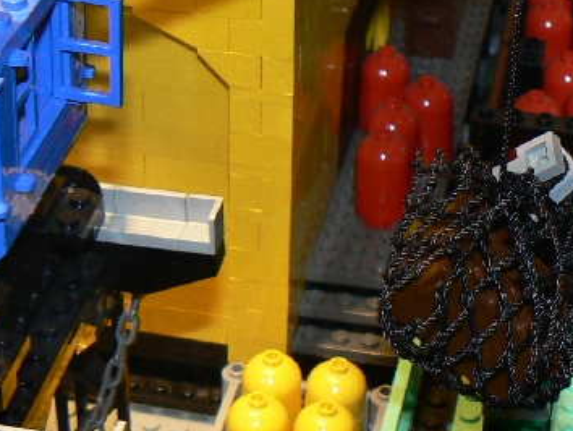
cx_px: 172
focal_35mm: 104
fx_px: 1723
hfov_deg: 18.8
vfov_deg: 14.0
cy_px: -21
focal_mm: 6
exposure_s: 1/30
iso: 100
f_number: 2.8
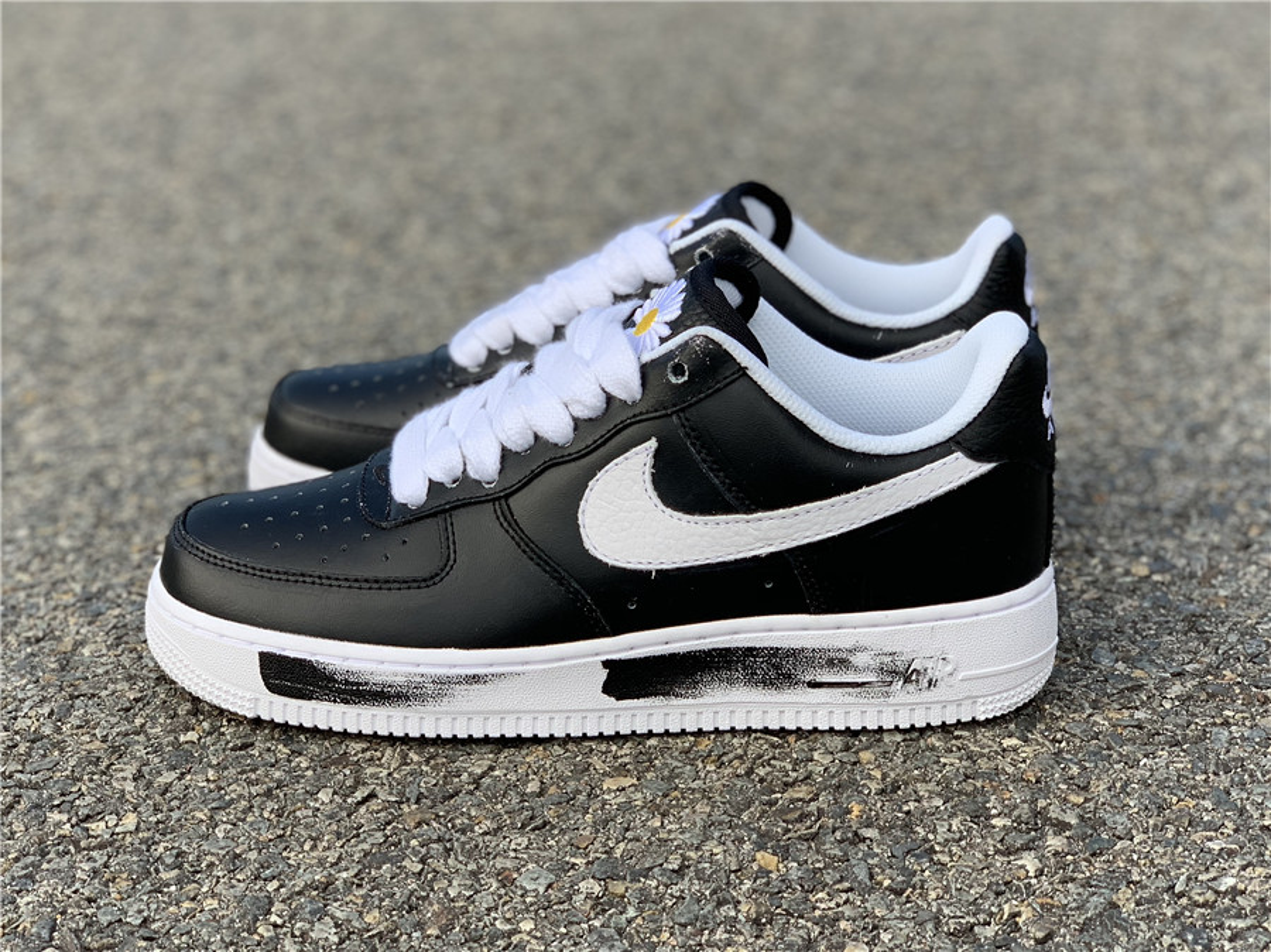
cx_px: 636
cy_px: 476
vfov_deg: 28.0
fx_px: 1908
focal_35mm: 52
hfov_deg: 36.8
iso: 20
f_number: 2.4
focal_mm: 6
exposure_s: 1/122
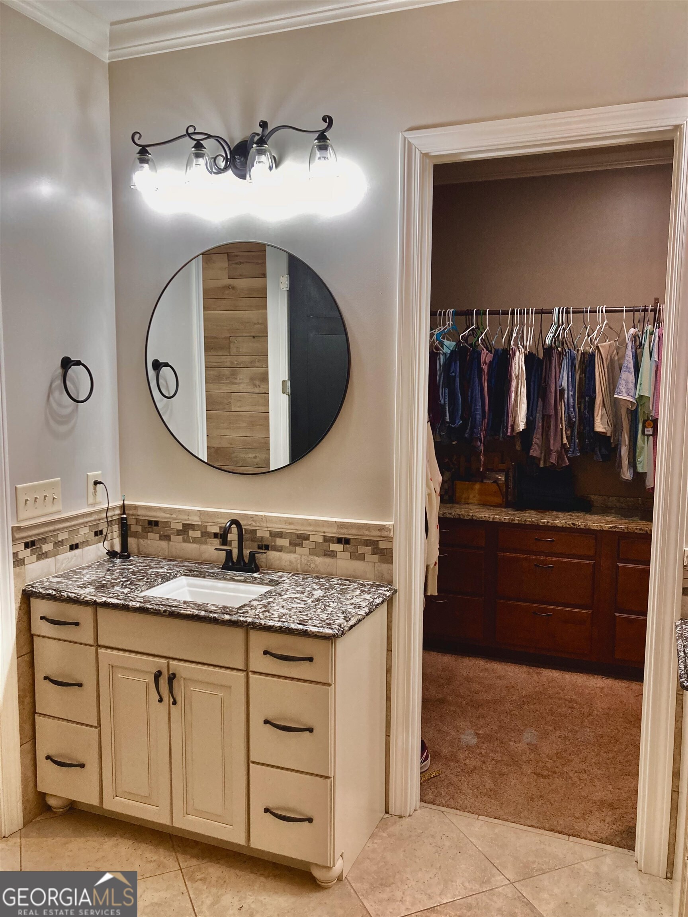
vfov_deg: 63.4
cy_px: 458
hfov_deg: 49.7
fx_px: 742
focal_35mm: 28
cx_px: 344
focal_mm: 3.99
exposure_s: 1/60
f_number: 1.8
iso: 100
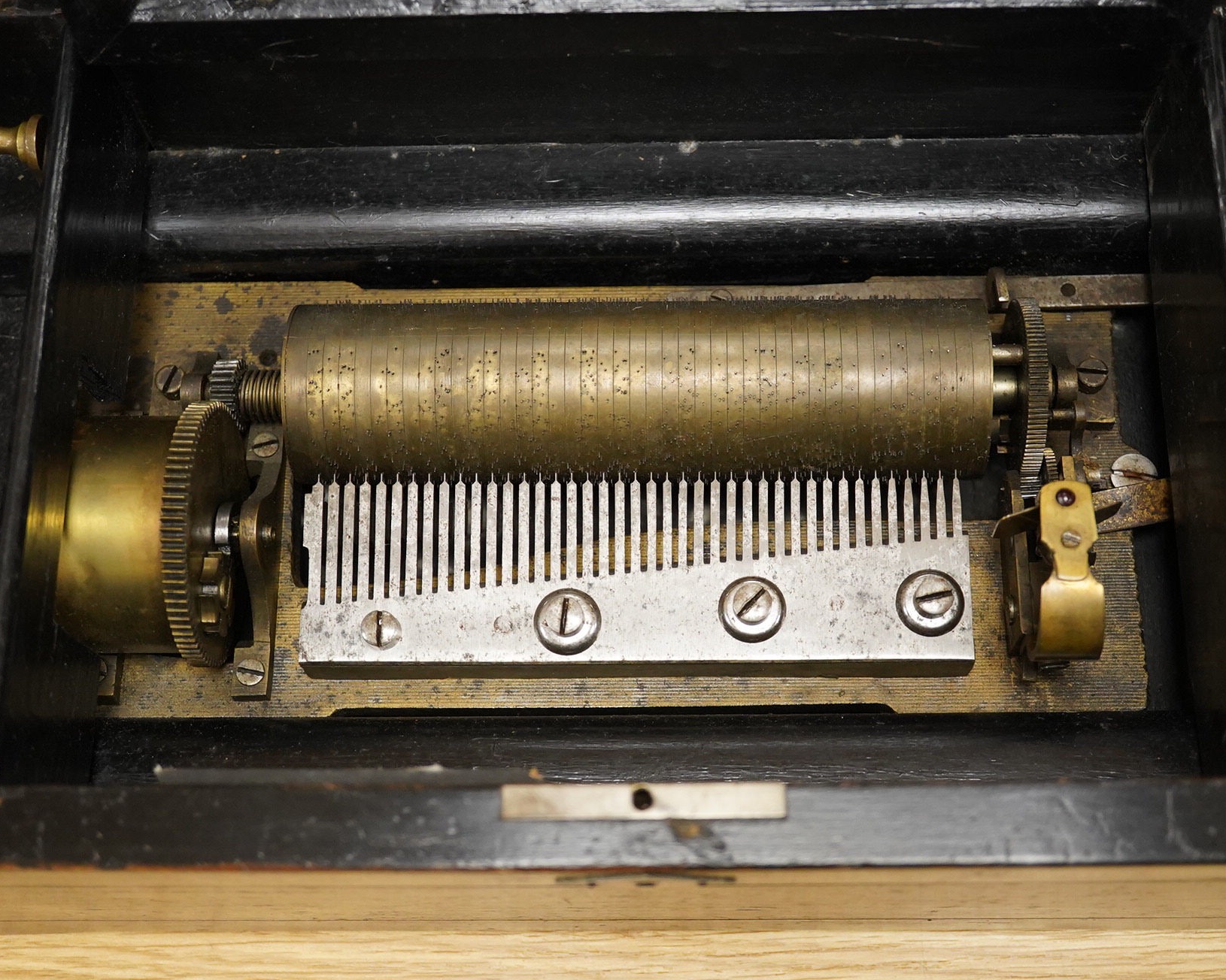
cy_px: 492
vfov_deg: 29.7
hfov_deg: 36.6
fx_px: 1851
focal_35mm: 51
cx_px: 657
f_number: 5
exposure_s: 1/200
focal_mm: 30
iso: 2500
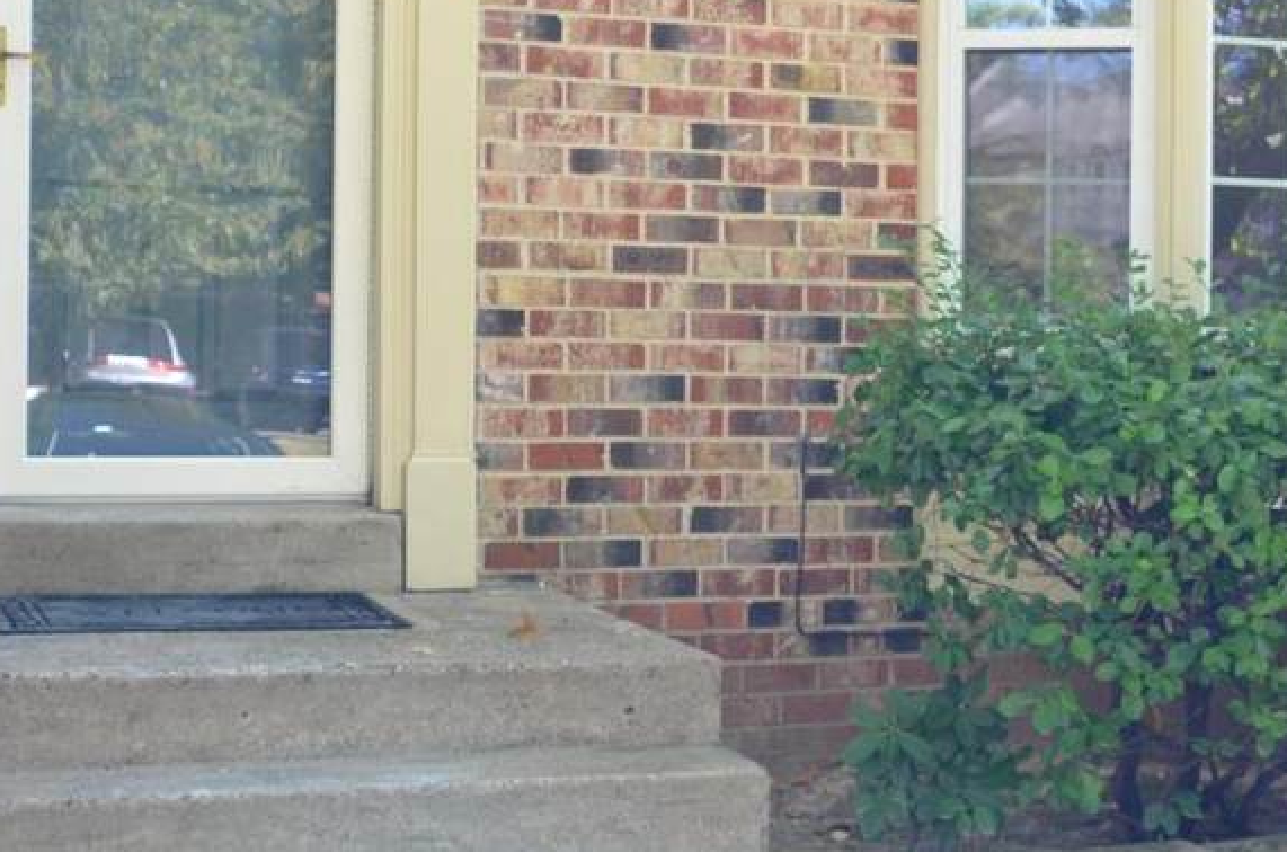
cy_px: 382
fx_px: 2640
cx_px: 1062
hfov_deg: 26.8
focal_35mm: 74
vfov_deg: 18.3
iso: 400
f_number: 4.5
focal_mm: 22
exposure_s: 1/80
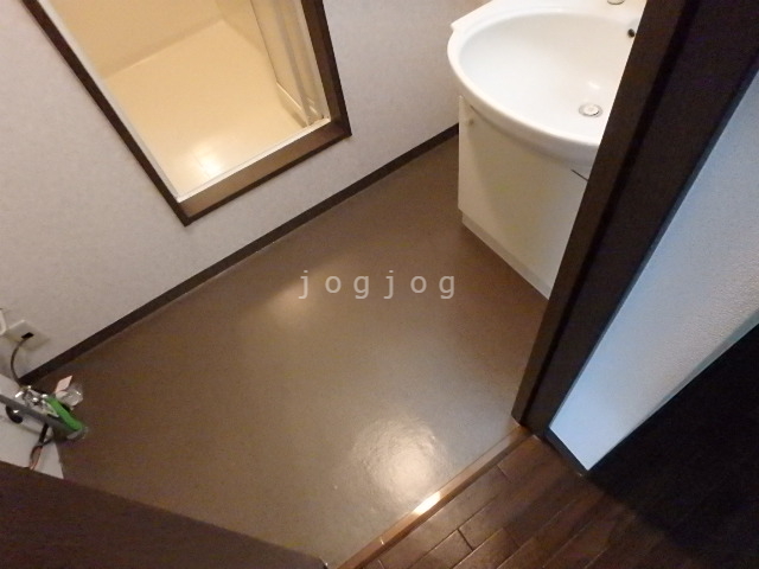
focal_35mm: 21
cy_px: 284
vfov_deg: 63.4
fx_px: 460
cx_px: 380
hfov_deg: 79.0
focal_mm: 3.7
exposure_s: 1/125
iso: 3200
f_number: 3.5
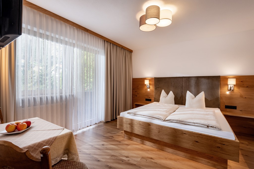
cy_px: 84
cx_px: 127
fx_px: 113
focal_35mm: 16
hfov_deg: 96.7
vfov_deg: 73.8
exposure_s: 1/25
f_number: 9
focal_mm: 16
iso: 320
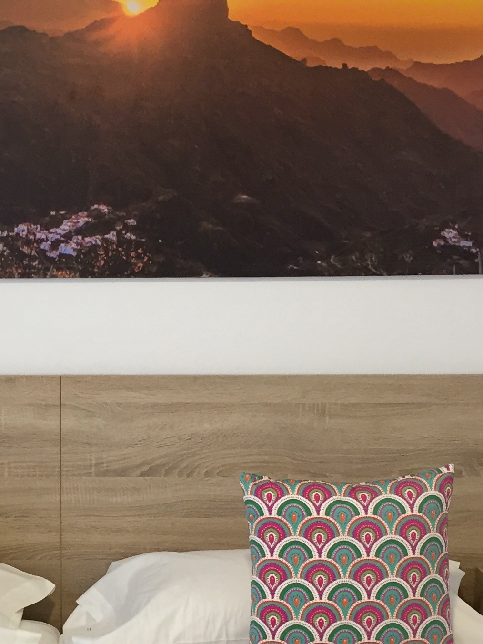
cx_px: 56
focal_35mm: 70
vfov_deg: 27.4
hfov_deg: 20.6
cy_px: 484
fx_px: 1302
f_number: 2.2
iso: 100
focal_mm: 4.15
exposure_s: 1/33
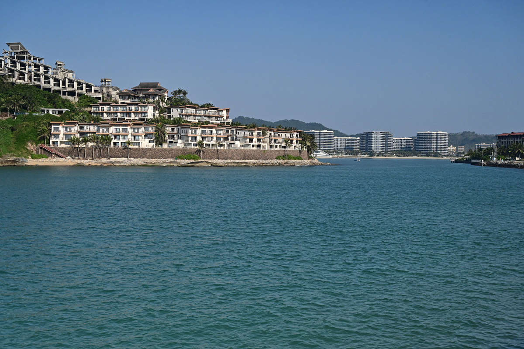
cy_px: 174
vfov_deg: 31.9
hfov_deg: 46.4
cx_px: 262
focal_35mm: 42
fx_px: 611
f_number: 8
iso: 1800
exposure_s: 1/8000
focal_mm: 42
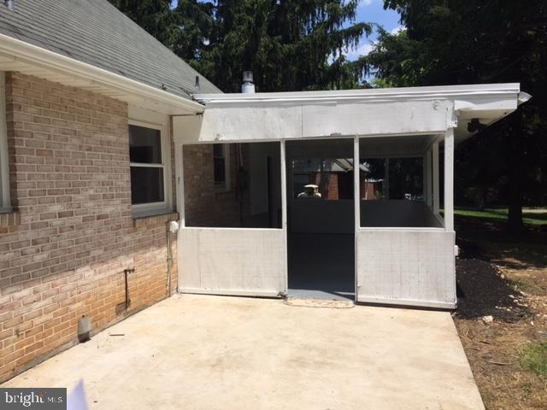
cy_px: 205
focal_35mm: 29
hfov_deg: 61.7
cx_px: 274
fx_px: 458
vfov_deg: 48.2
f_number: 2.2
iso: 32
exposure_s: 1/3049
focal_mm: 4.15
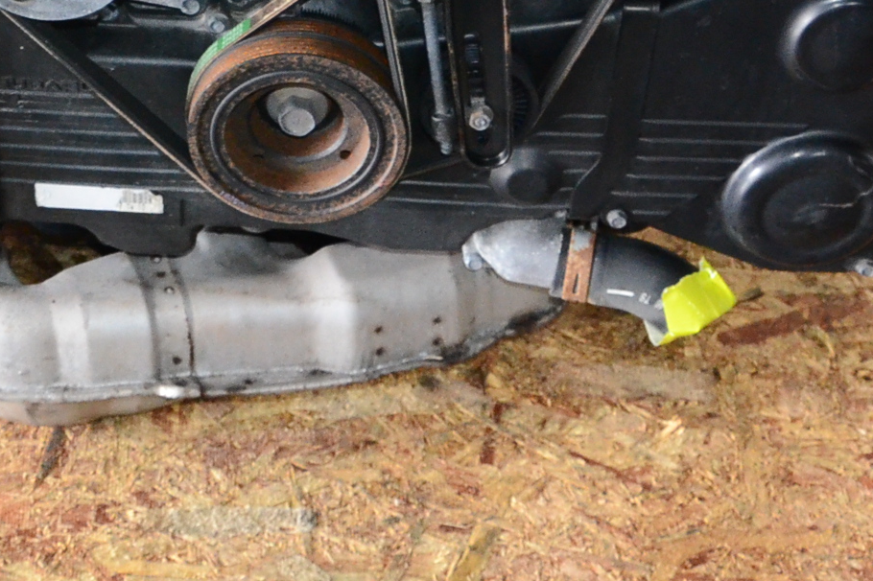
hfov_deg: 27.1
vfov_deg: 17.7
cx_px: 162
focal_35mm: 73
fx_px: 1770
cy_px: -123
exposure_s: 1/60
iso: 2500
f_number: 7.1
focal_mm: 18
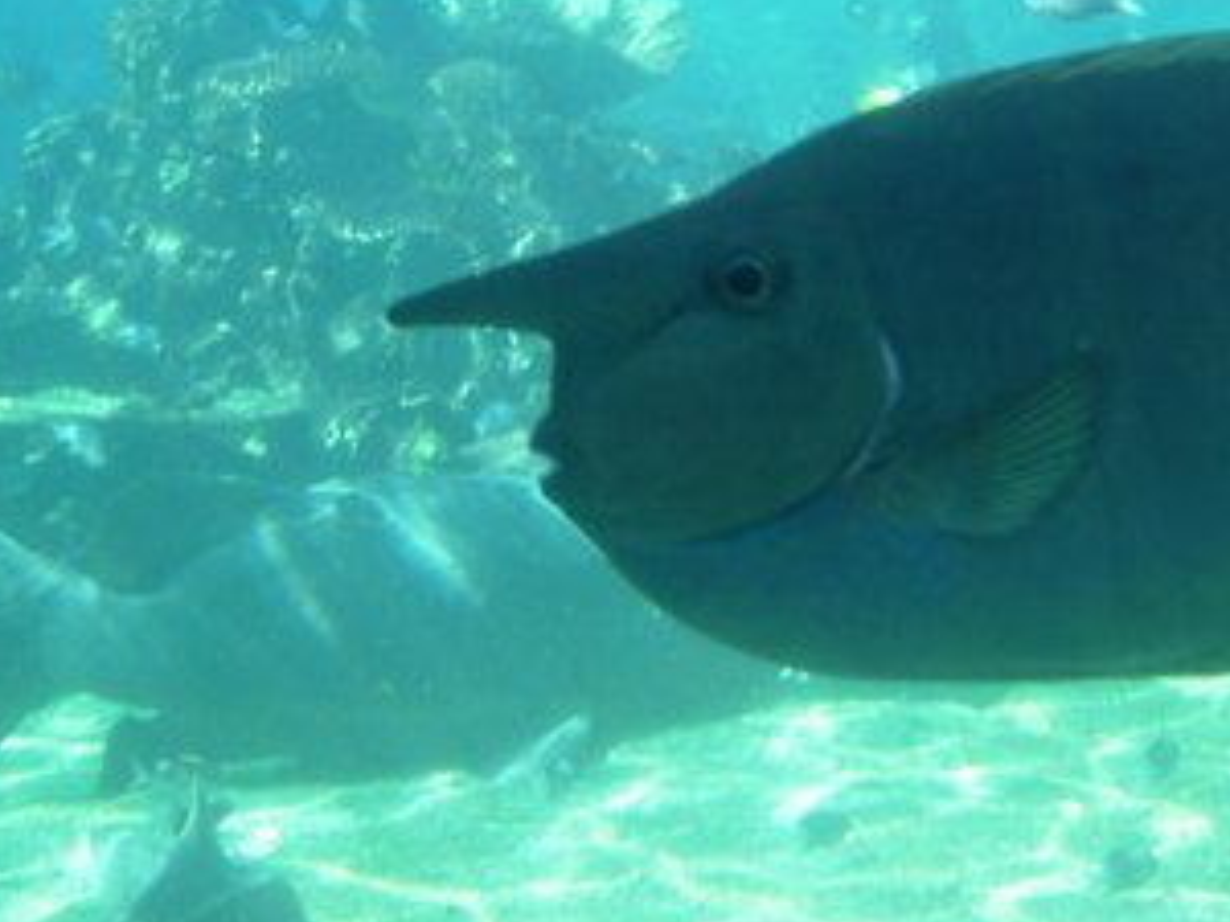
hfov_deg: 24.8
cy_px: 348
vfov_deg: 19.4
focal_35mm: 76
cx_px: 1152
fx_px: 2700
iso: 79
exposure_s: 1/104
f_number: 2.8
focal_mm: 7.8
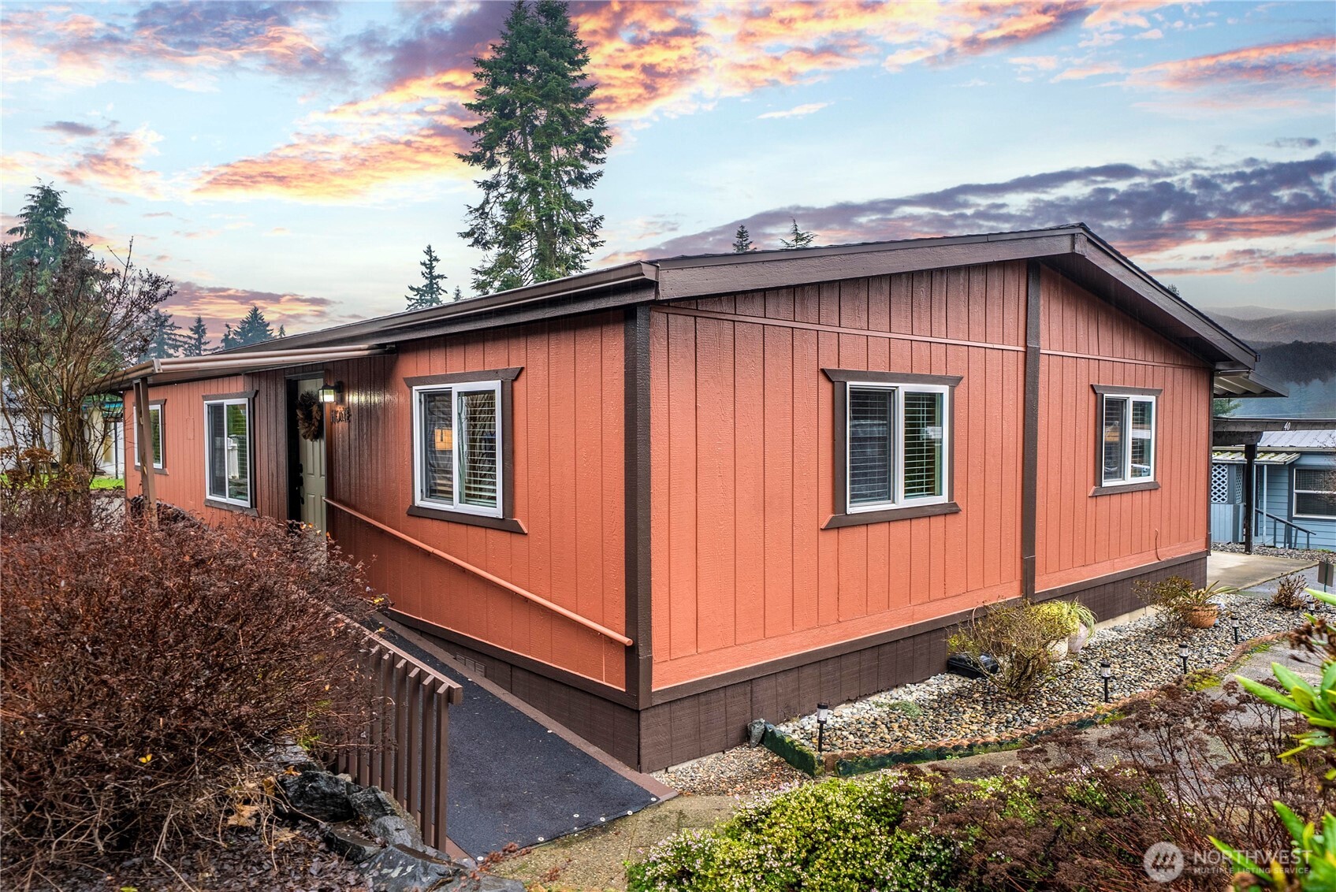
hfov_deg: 86.9
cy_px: 446
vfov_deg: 64.6
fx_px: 705
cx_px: 668
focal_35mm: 19
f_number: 6.3
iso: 125
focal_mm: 19
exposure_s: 1/30
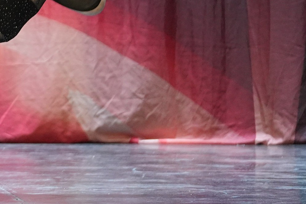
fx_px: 4609
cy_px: -185
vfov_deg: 2.5
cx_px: -265
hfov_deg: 3.8
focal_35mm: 542
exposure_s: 1/400
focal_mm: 132
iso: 3200
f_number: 2.8
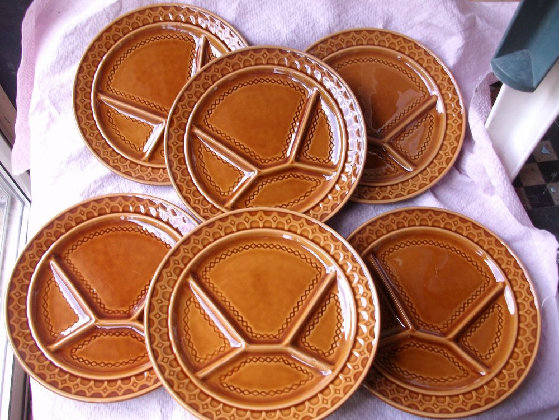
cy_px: 210
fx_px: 517
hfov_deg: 56.8
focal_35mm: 32
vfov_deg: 44.2
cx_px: 280
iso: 85
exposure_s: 1/40
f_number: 2.9
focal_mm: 5.7
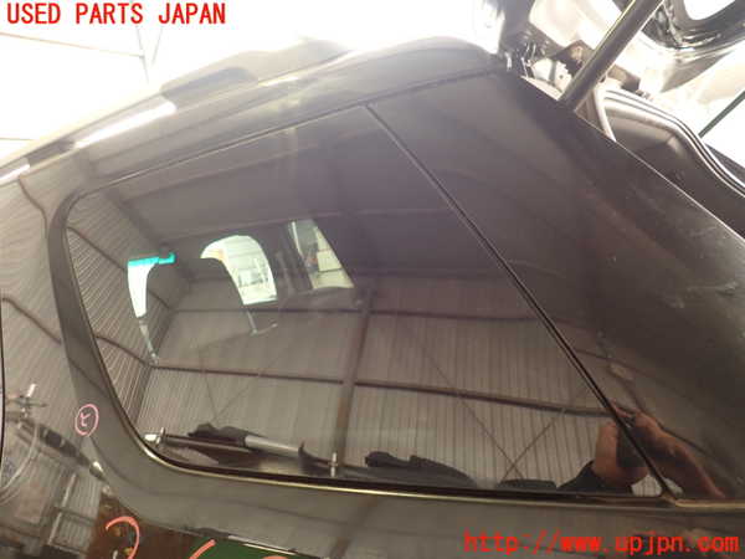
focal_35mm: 25
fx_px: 538
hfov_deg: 69.4
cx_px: 372
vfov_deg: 54.9
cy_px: 280
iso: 200
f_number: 2
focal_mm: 4.5
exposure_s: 1/30
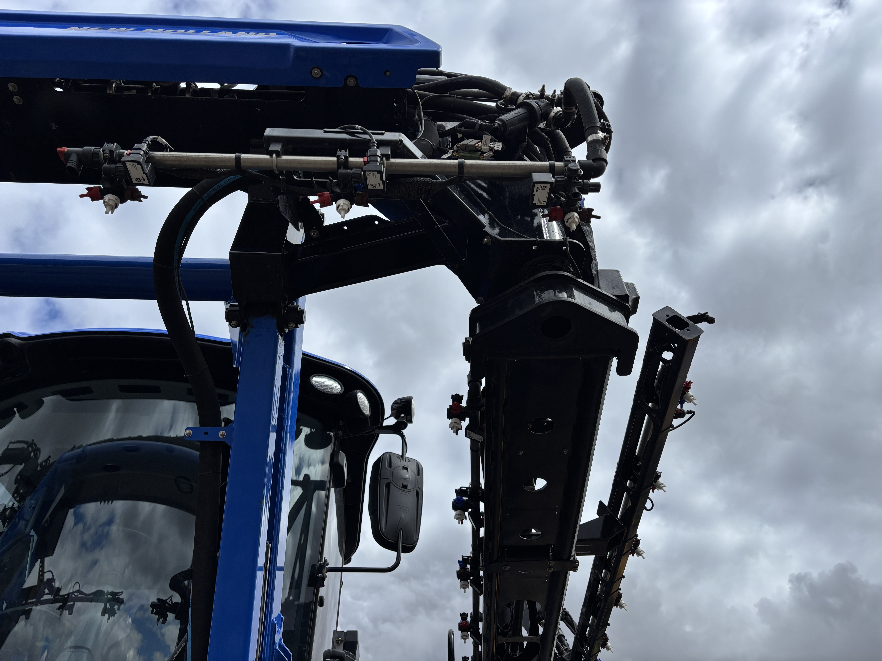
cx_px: 441
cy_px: 330
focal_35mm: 26
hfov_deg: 67.3
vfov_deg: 53.1
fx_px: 662
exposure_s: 1/7194
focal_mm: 5.96
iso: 50
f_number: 1.6
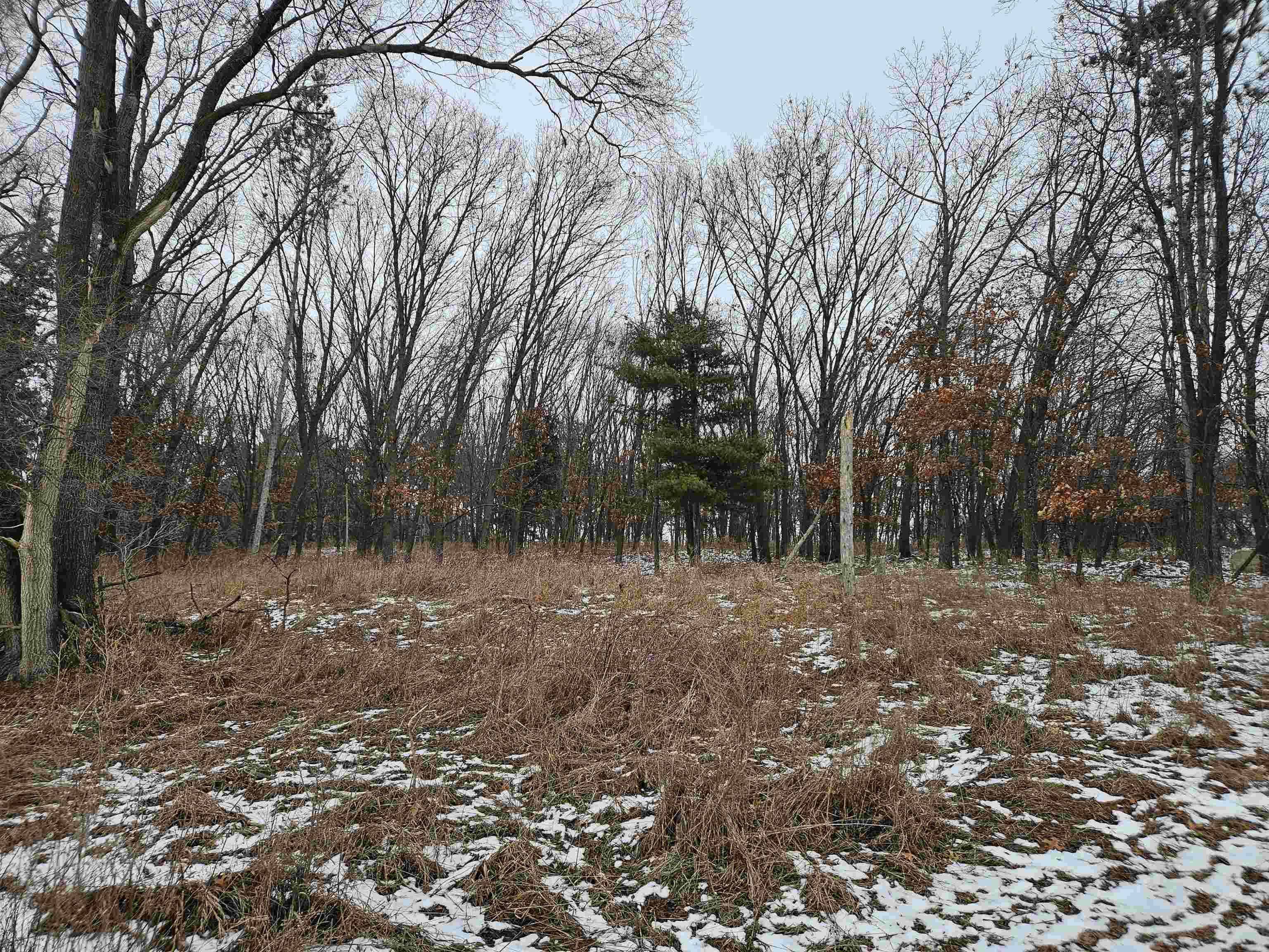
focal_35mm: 23
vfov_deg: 58.9
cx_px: 634
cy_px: 476
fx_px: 843
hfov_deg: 73.9
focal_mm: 5.4
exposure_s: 1/182
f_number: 1.8
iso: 25
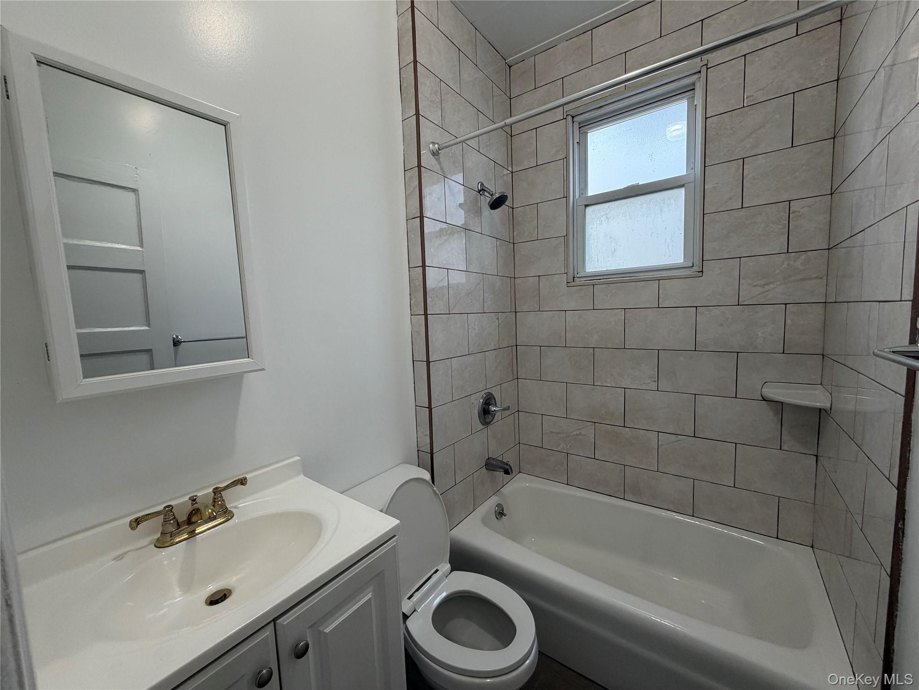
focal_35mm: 14
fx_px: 372
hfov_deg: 102.1
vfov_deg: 85.7
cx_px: 460
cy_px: 345
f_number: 2.2
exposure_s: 1/60
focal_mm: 2.22
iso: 160
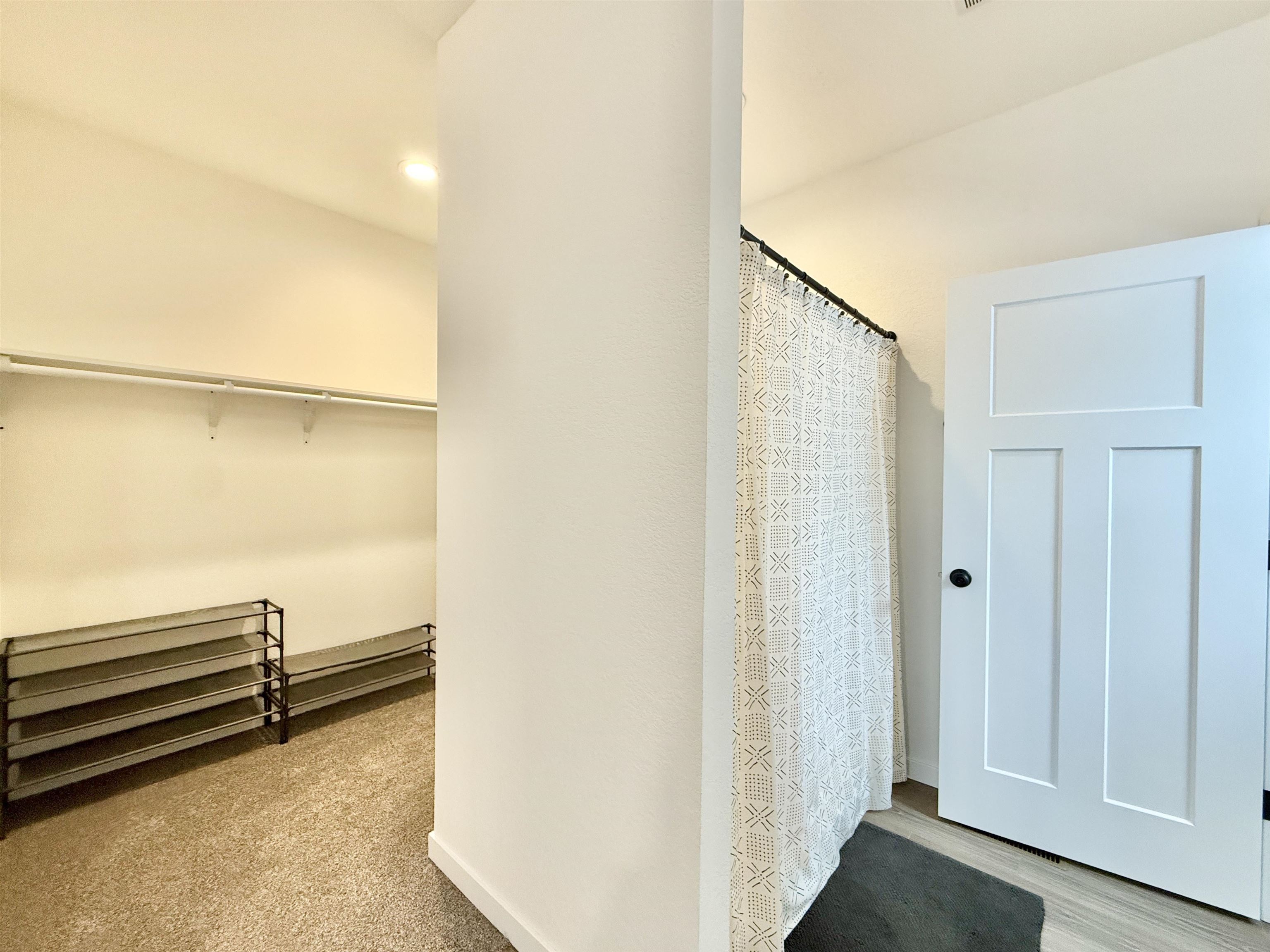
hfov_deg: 102.1
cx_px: 635
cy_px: 476
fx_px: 514
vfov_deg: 85.7
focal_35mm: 14
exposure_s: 1/120
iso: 320
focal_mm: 2.22
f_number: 2.2
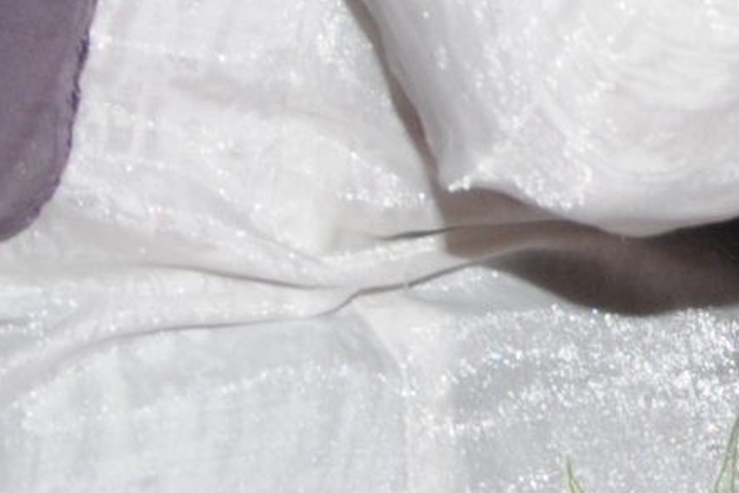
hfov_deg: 5.8
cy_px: -902
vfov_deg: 4.1
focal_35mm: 329
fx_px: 6755
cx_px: 2205
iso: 200
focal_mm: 30
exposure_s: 1/60
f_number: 5
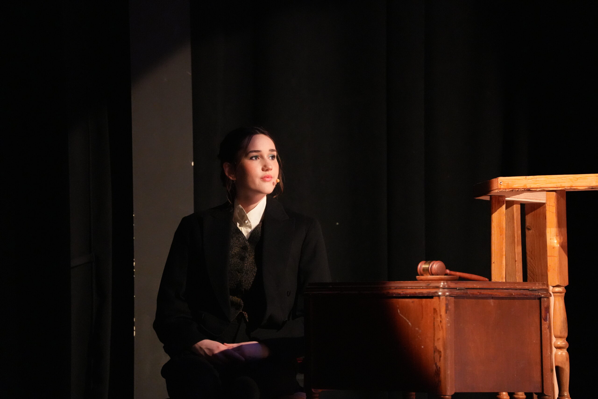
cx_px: 299
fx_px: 4236
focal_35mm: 255
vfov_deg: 5.4
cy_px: 200
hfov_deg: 8.1
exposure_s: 1/60
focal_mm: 255
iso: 12800
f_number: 6.3
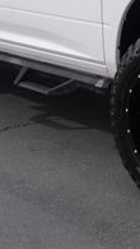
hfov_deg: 10.1
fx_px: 782
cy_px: 5
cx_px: 160
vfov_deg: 17.6
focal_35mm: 119
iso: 100
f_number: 10
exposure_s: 1/125
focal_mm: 23
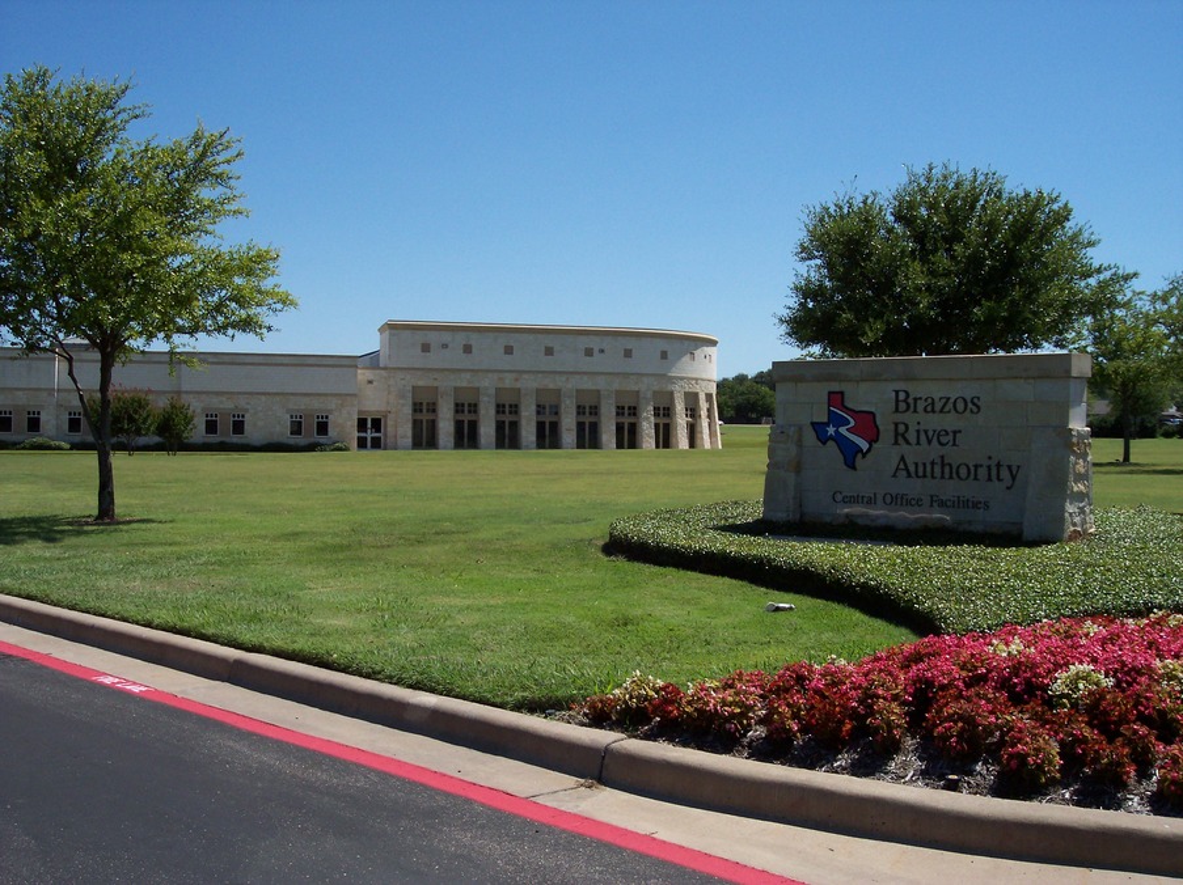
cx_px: 592
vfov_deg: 37.7
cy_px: 442
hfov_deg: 49.0
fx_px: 1298
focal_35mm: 38
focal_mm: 8
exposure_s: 1/1000
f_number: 4.8
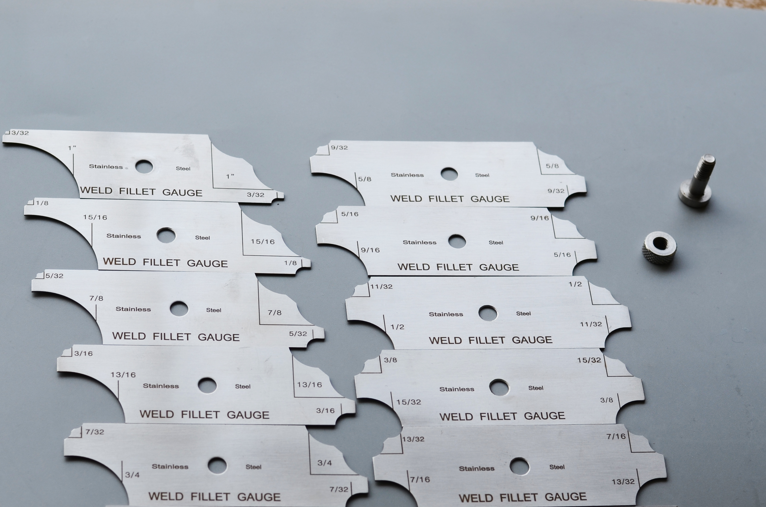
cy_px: 332
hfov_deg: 18.1
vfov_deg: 12.1
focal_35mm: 113
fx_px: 2399
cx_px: 329
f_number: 5.6
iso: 100
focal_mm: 50
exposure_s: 1/320
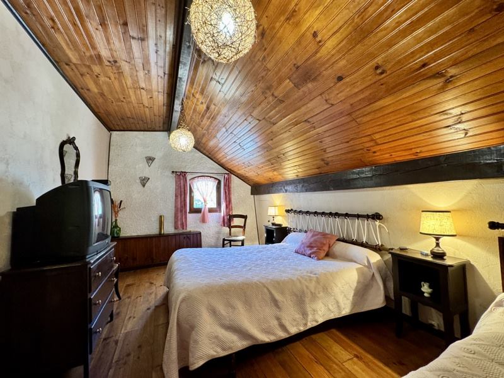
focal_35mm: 14
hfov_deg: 102.1
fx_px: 204
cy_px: 189
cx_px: 252
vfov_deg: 85.7
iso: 320
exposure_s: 1/50
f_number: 2.2
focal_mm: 2.22
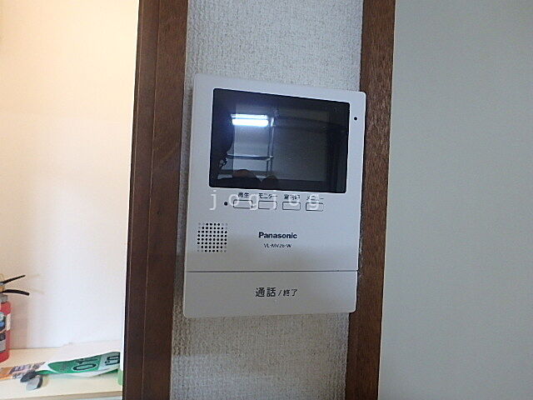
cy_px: 200
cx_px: 266
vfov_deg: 63.4
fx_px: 323
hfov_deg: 79.0
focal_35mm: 21
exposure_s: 1/30
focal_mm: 3.7
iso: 500
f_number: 3.5
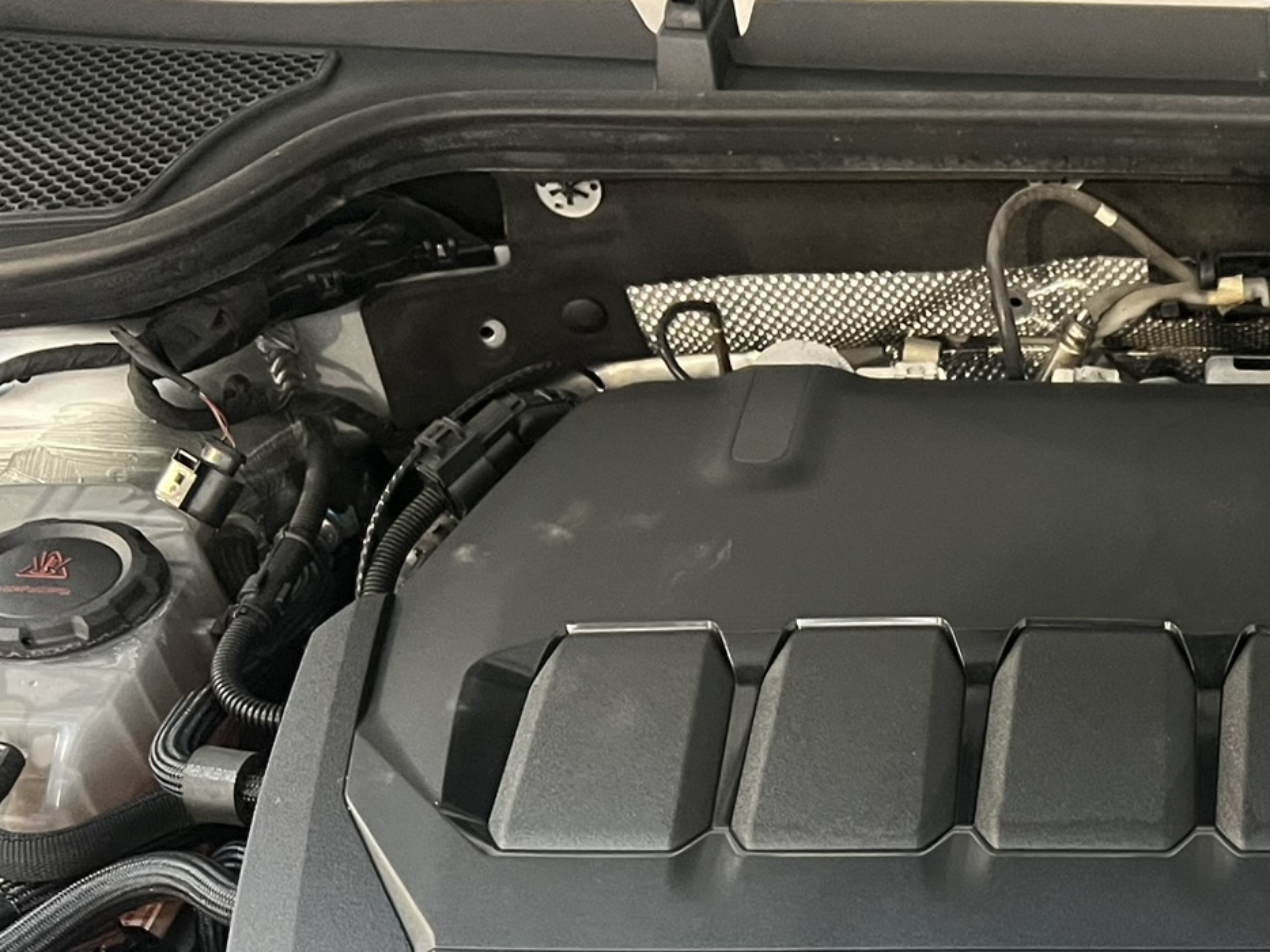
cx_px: 1288
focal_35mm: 57
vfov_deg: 24.3
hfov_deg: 31.1
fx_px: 2092
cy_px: 983
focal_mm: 5.7
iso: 640
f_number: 1.5
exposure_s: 1/31
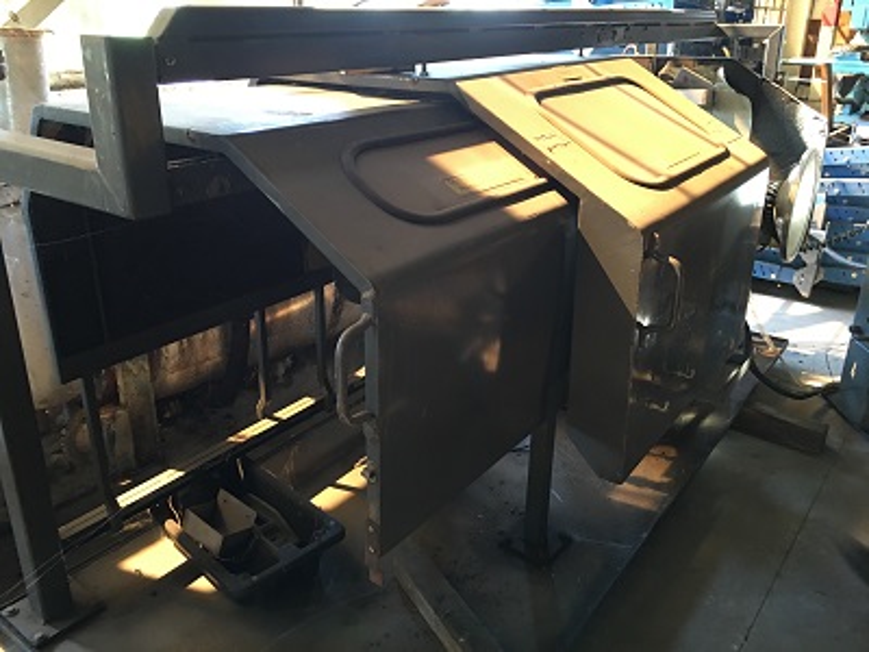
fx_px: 728
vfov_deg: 48.2
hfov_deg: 61.7
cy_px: 326
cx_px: 434
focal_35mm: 29
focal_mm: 4.15
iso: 80
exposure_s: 1/8
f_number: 2.2
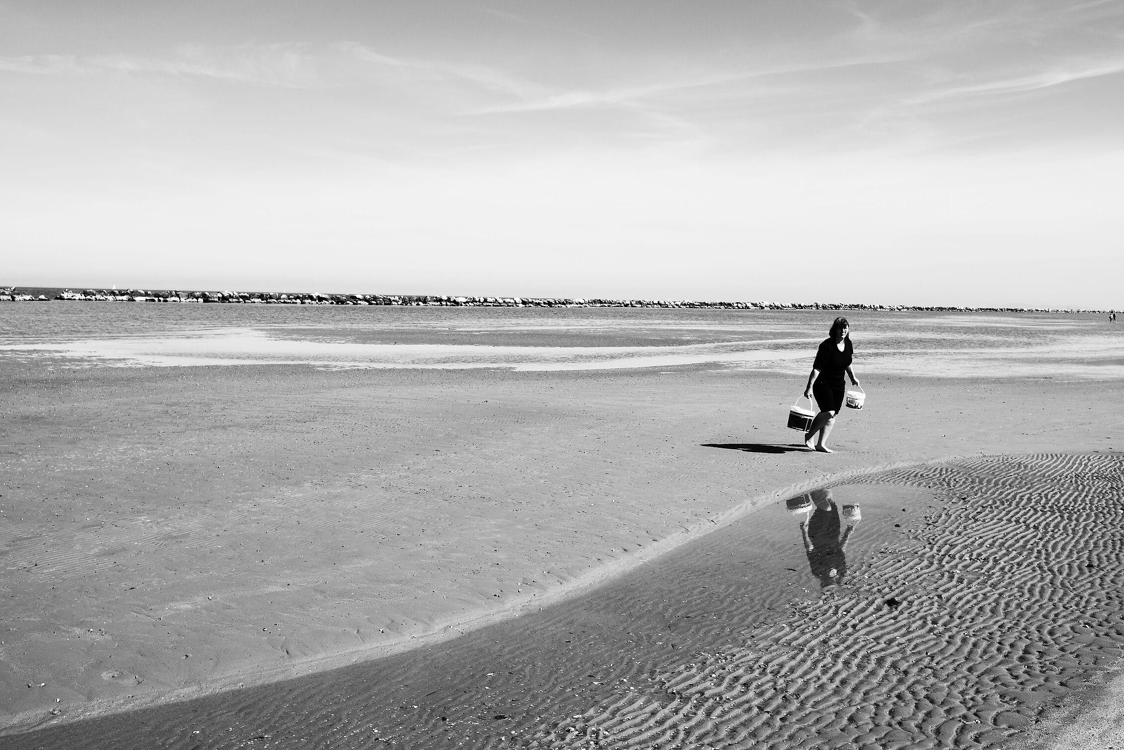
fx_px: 1155
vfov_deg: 35.9
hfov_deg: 51.9
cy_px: 361
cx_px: 575
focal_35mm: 37
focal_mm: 23
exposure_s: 1/420
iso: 160
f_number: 7.1
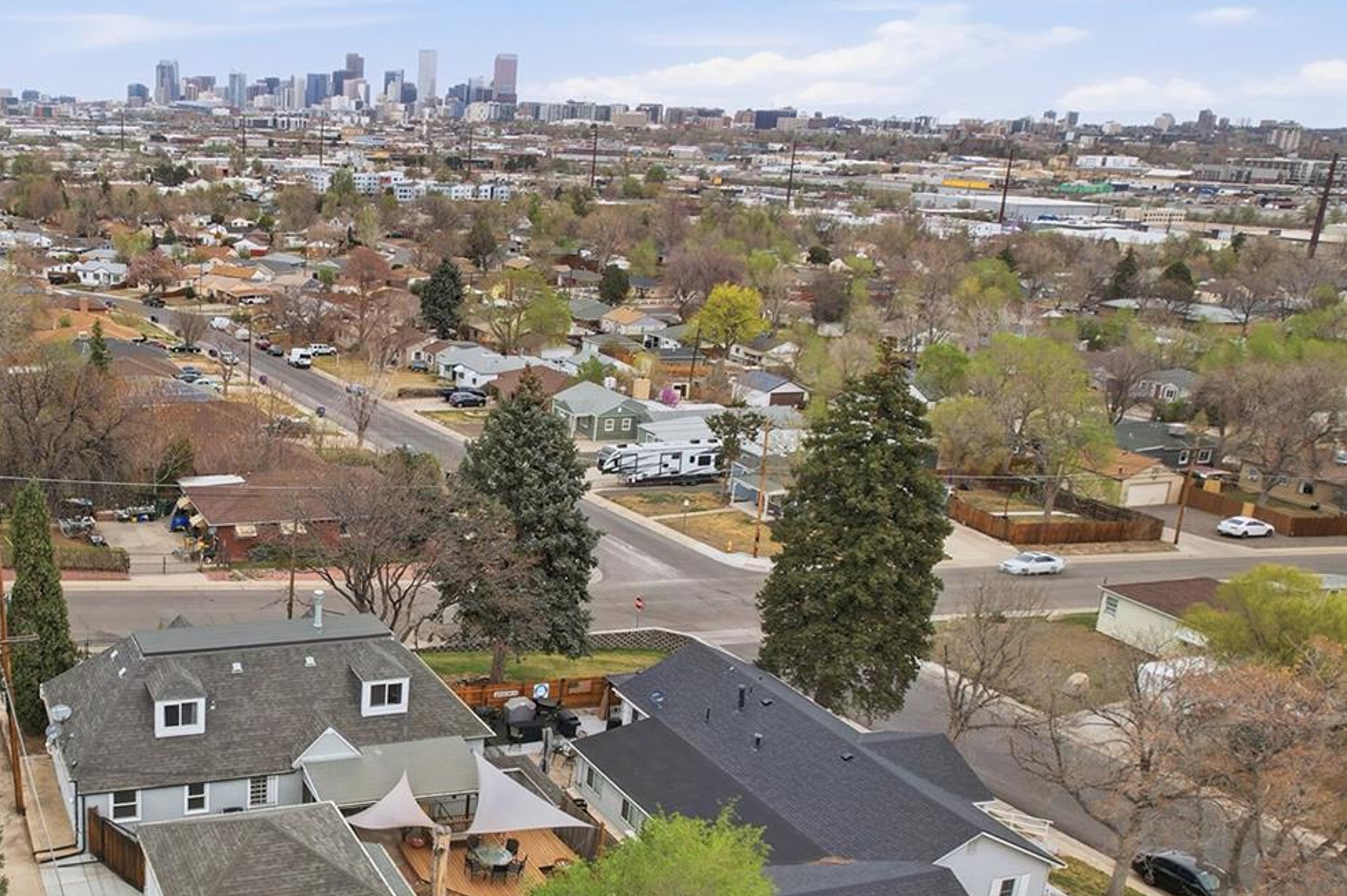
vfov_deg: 36.6
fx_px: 1346
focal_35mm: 36
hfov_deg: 50.2
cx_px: 281
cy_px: 564
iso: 100
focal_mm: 8.4
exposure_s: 1/80
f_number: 2.8
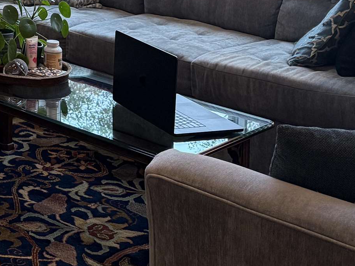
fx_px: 831
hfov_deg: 20.8
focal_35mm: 81
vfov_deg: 16.6
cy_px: -130
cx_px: -166
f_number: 1.78
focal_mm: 6.76
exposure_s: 1/120
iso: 320
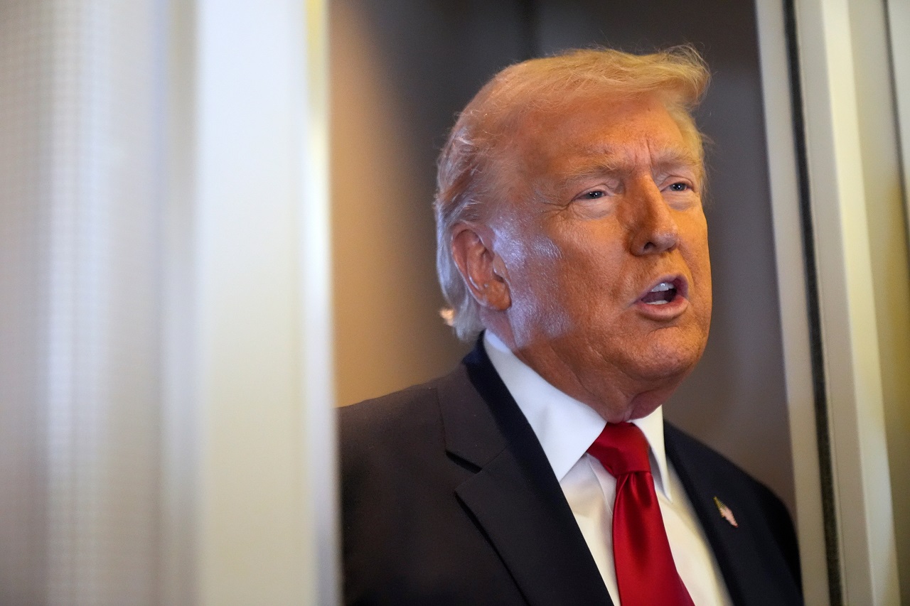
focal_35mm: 70
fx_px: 1769
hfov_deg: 28.8
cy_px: 303
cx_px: 455
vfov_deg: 19.5
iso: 6400
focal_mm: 70
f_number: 2.8
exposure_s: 1/250
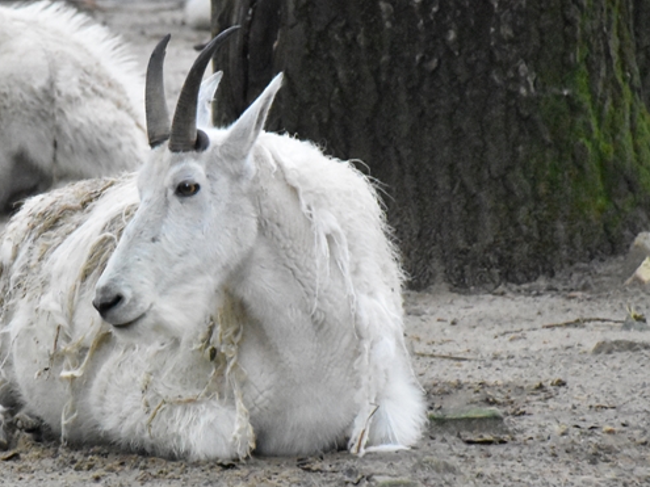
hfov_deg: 4.7
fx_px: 7847
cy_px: 267
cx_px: 138
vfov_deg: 3.6
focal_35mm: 418
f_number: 5.6
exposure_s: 1/500
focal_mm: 140
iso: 10000
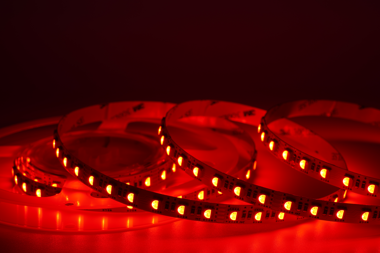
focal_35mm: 71
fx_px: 749
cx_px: 232
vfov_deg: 19.2
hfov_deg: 28.4
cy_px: 146
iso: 50
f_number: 9
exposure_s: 1/15
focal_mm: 49
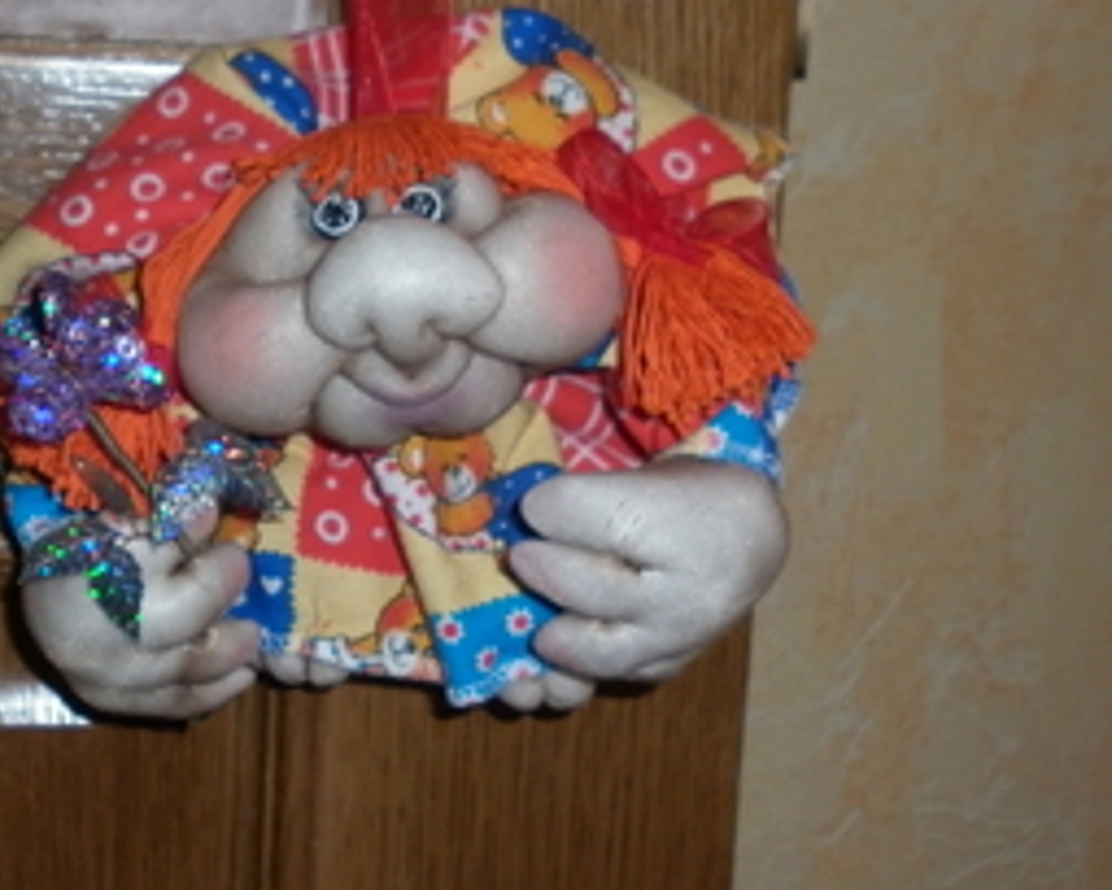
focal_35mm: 59
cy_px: 303
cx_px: 349
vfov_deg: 25.7
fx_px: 1942
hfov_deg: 31.6
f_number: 2.8
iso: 100
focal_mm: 5
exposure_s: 1/30
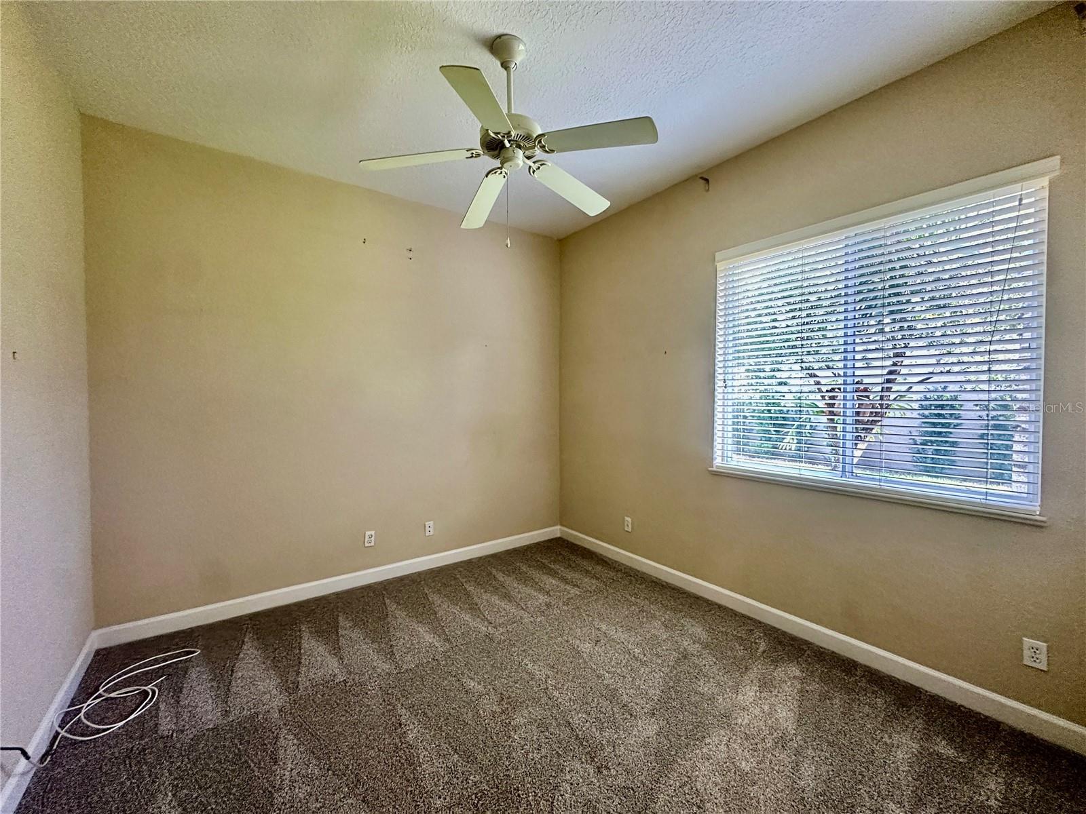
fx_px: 439
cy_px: 407
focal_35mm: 14
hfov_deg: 102.1
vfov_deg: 85.7
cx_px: 543
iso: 500
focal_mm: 2.22
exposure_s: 1/60
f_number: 2.2
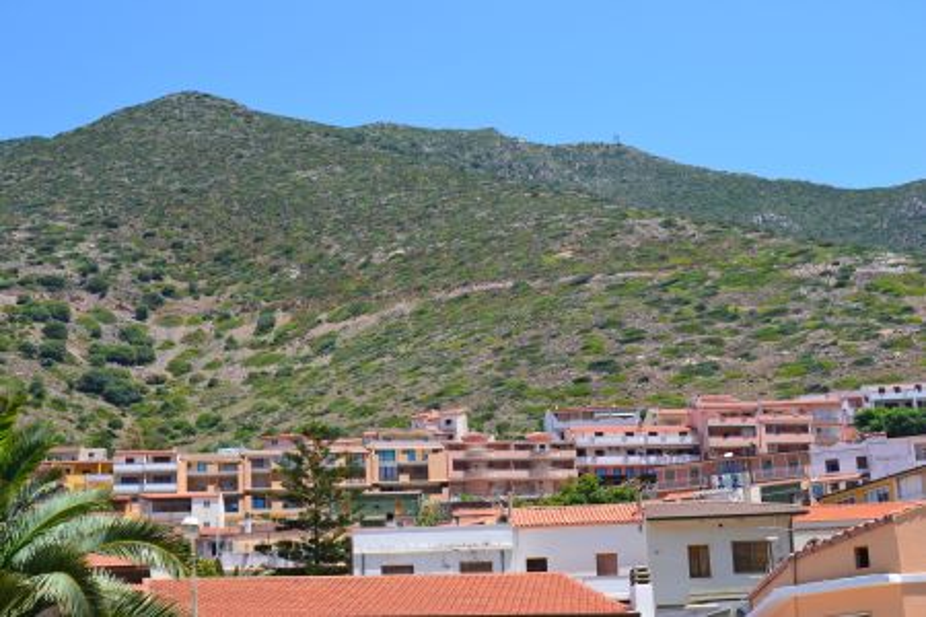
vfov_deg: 20.2
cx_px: 463
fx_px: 1736
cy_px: 308
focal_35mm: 68
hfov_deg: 29.9
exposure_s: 1/500
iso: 400
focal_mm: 45
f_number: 11
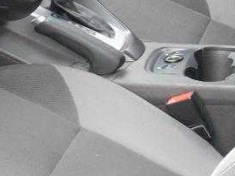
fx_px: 1126
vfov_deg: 8.9
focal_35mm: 166
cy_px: 105
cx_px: -92
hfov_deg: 11.5
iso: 200
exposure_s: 1/22
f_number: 3.5
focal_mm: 6.3
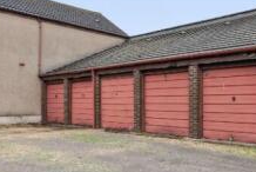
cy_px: 98
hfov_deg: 48.3
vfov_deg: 36.9
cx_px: 223
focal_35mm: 36
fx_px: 256
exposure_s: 1/8
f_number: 9
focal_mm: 12
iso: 320
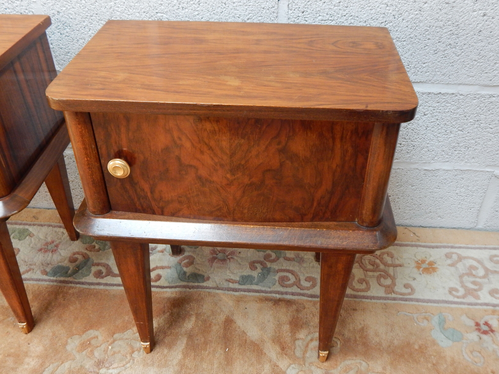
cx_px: 250
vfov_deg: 41.8
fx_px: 490
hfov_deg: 54.0
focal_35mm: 34
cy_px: 187
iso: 400
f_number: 3.3
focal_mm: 6.1
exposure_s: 1/30
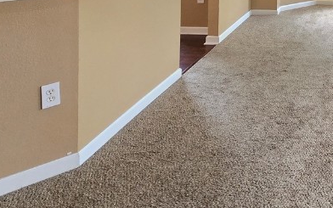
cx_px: 349
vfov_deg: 28.1
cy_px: -74
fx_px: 327
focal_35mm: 36
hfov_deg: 44.1
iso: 200
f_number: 2.2
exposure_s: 1/60
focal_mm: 2.2
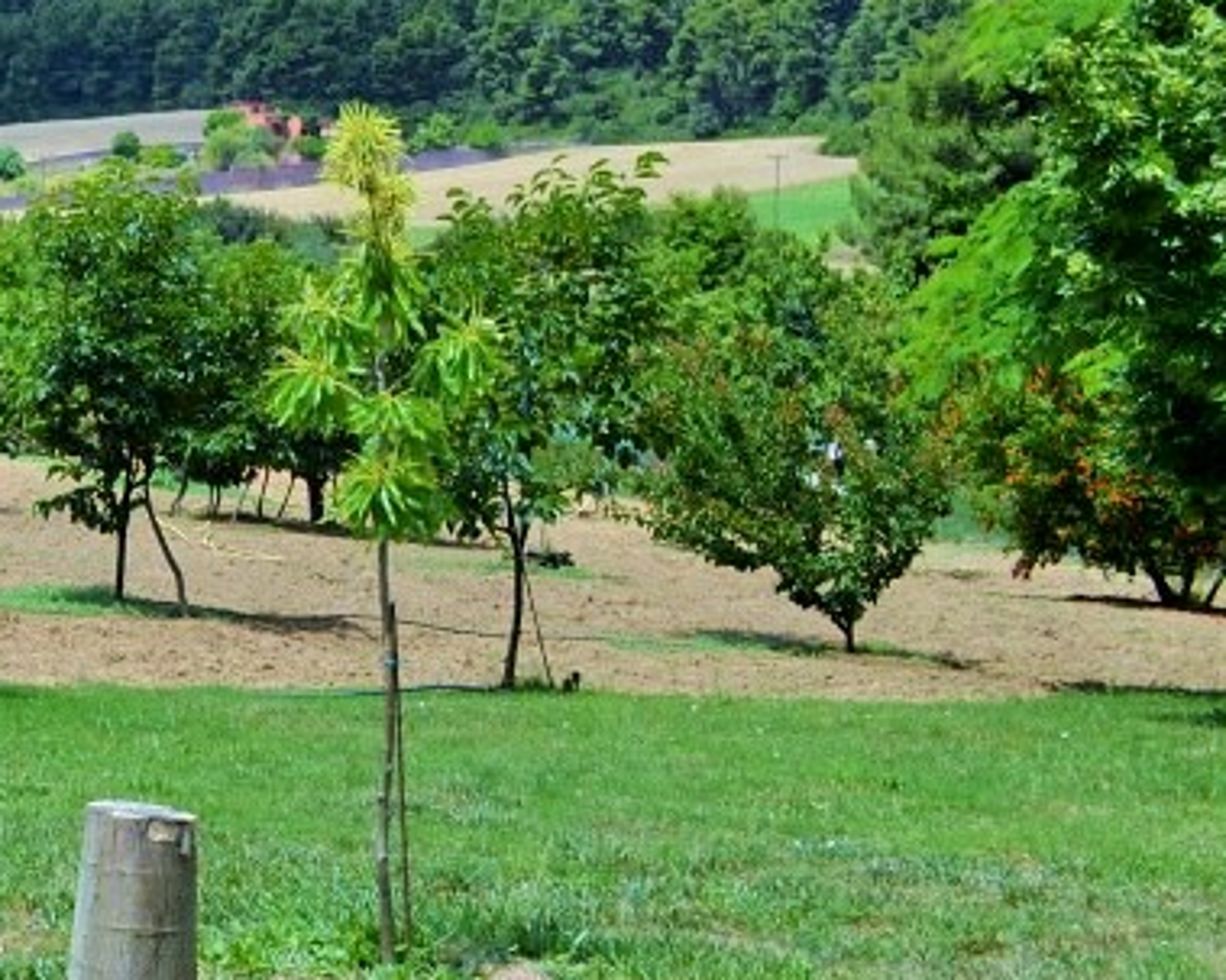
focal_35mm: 77
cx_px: -598
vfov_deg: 19.7
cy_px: 184
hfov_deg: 21.1
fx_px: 2793
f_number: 8
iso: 100
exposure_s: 1/250
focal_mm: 18
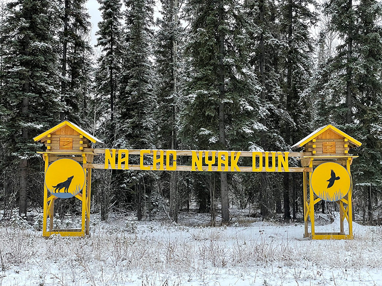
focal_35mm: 52
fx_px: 574
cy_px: 143
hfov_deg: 36.8
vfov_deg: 28.0
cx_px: 191
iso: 32
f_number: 2
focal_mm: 6
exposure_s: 1/122
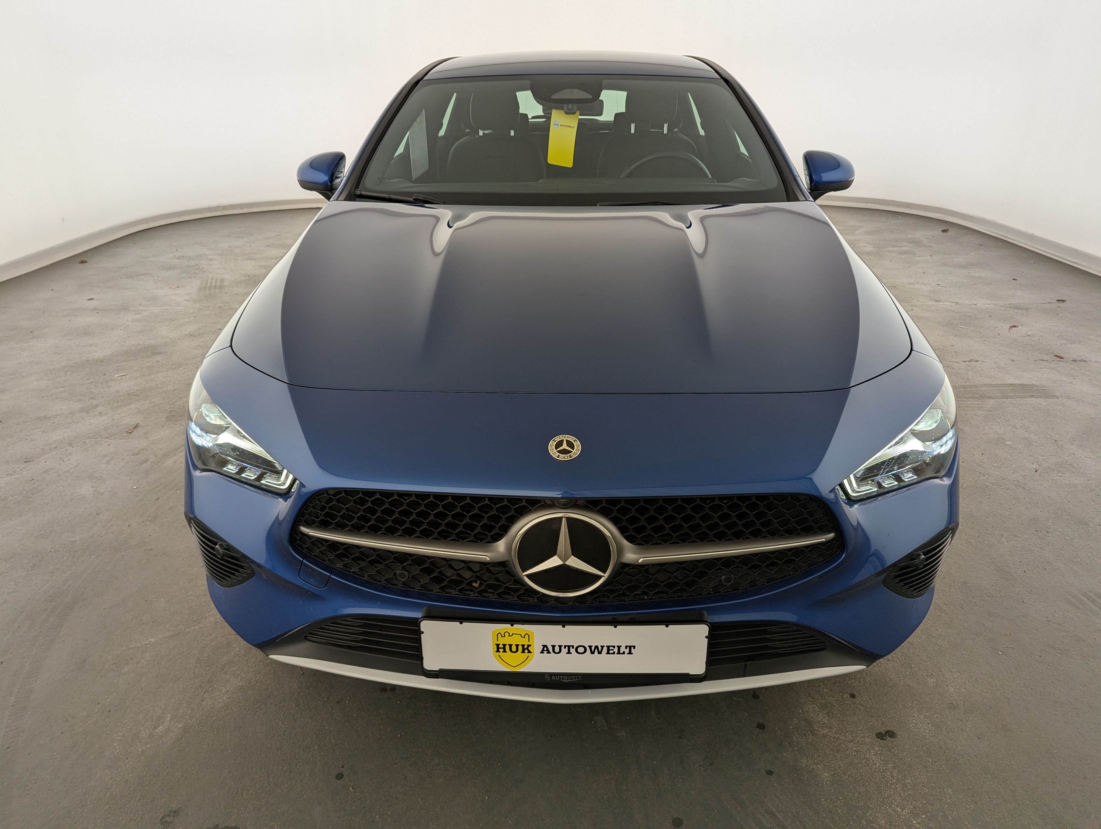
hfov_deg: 71.5
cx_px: 550
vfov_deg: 56.9
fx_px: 764
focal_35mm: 24
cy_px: 414
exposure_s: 1/240
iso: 48
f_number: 1.85
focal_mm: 6.81
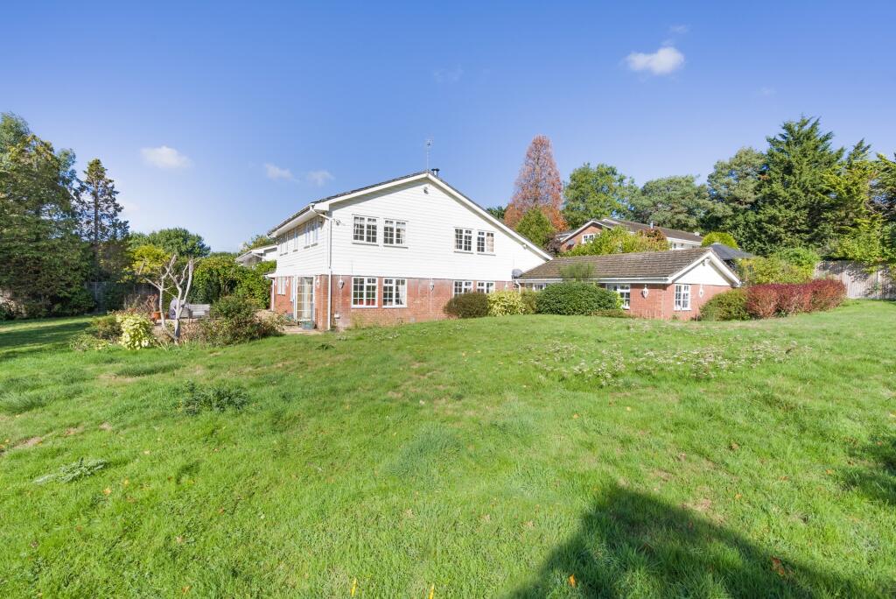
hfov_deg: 96.7
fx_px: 398
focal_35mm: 16
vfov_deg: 73.8
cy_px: 300
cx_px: 448
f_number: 10
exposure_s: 1/250
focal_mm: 16
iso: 100
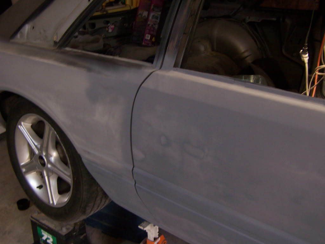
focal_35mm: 38
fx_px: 357
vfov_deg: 37.7
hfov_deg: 49.0
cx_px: 162
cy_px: 122
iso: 140
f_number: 2.8
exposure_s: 1/8
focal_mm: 6.3
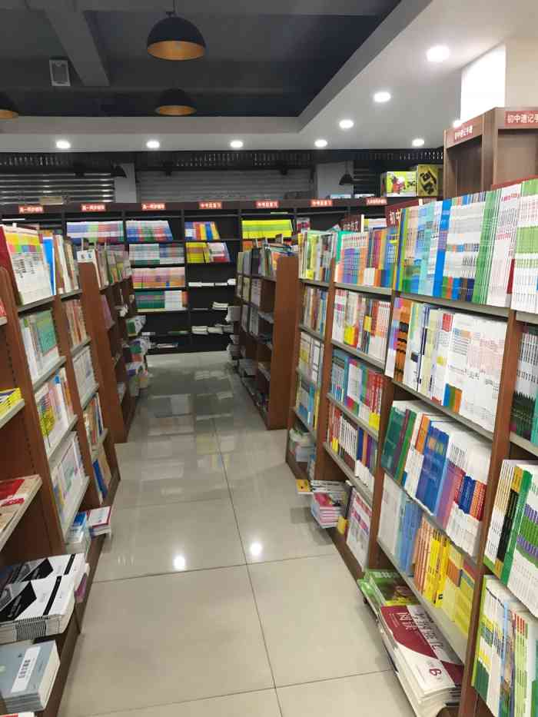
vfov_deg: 63.4
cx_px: 269
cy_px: 358
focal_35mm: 28
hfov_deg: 49.8
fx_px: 580
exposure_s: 1/17
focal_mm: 3.99
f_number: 1.8
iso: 80
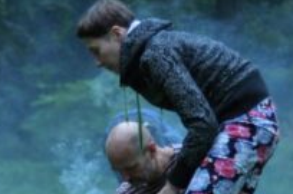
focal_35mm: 221
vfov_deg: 6.2
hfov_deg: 9.3
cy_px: 228
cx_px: 168
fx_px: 1794
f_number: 2
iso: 800
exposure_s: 1/160
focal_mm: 50
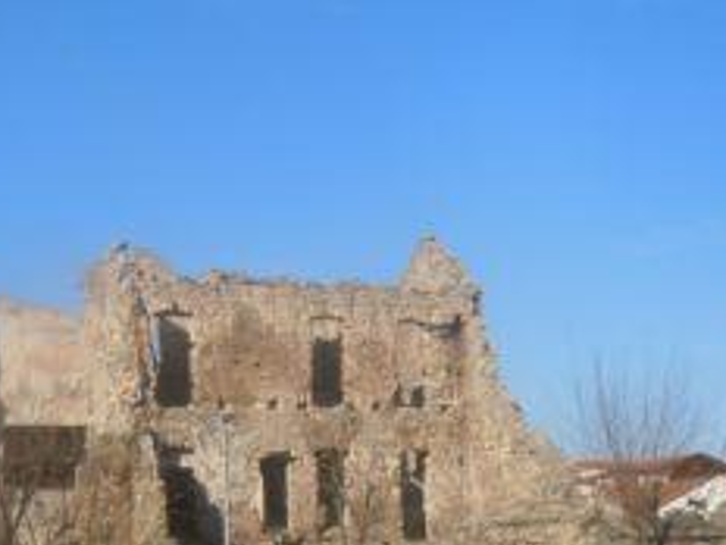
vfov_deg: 24.3
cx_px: 260
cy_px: 520
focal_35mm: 58
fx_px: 1216
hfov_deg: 33.0
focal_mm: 5.4
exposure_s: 1/1000
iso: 100
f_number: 3.5
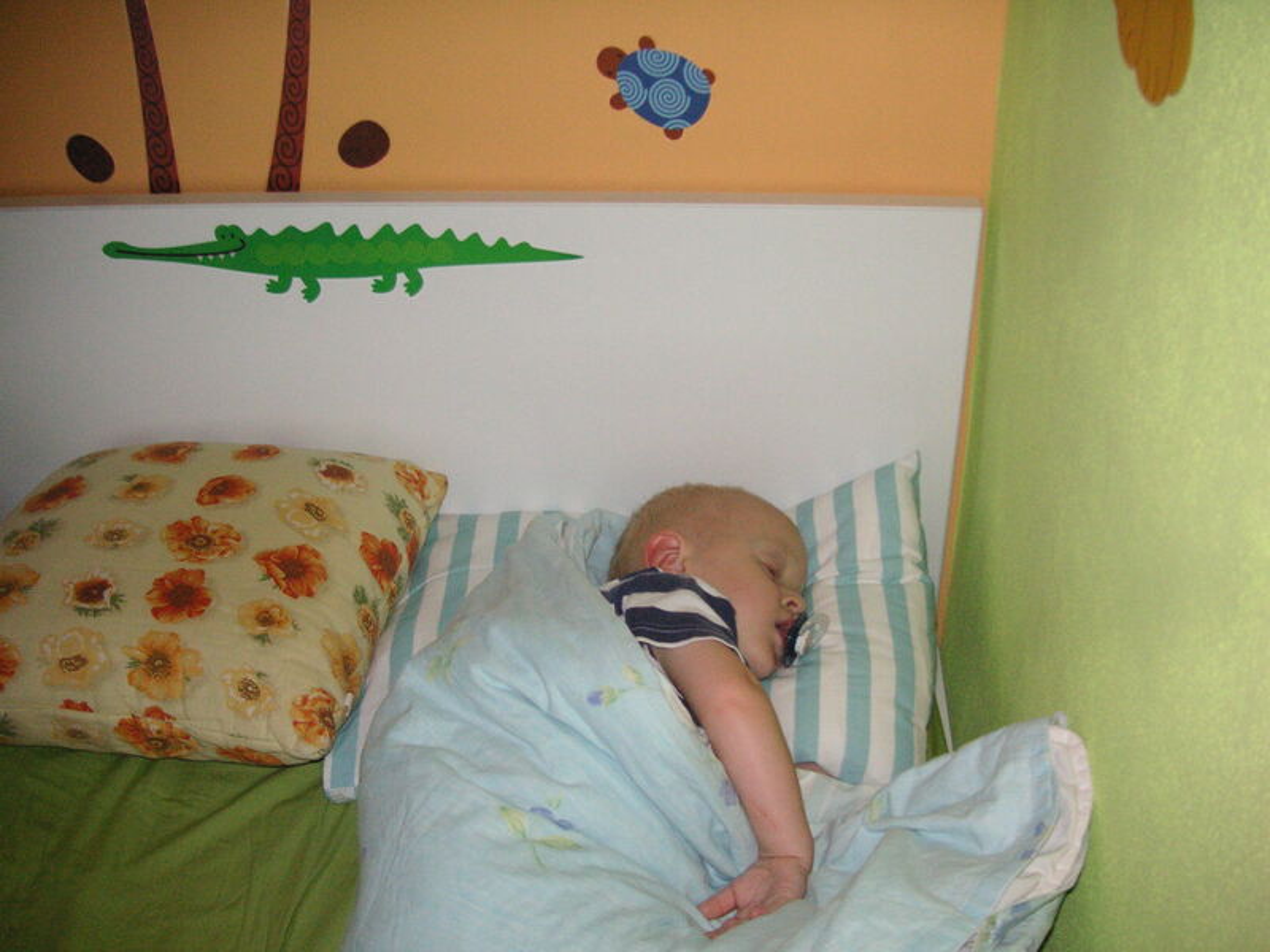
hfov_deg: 50.1
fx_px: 1357
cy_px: 476
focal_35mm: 37
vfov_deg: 38.7
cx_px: 635
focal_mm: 6.1
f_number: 2.8
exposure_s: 1/45
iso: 160
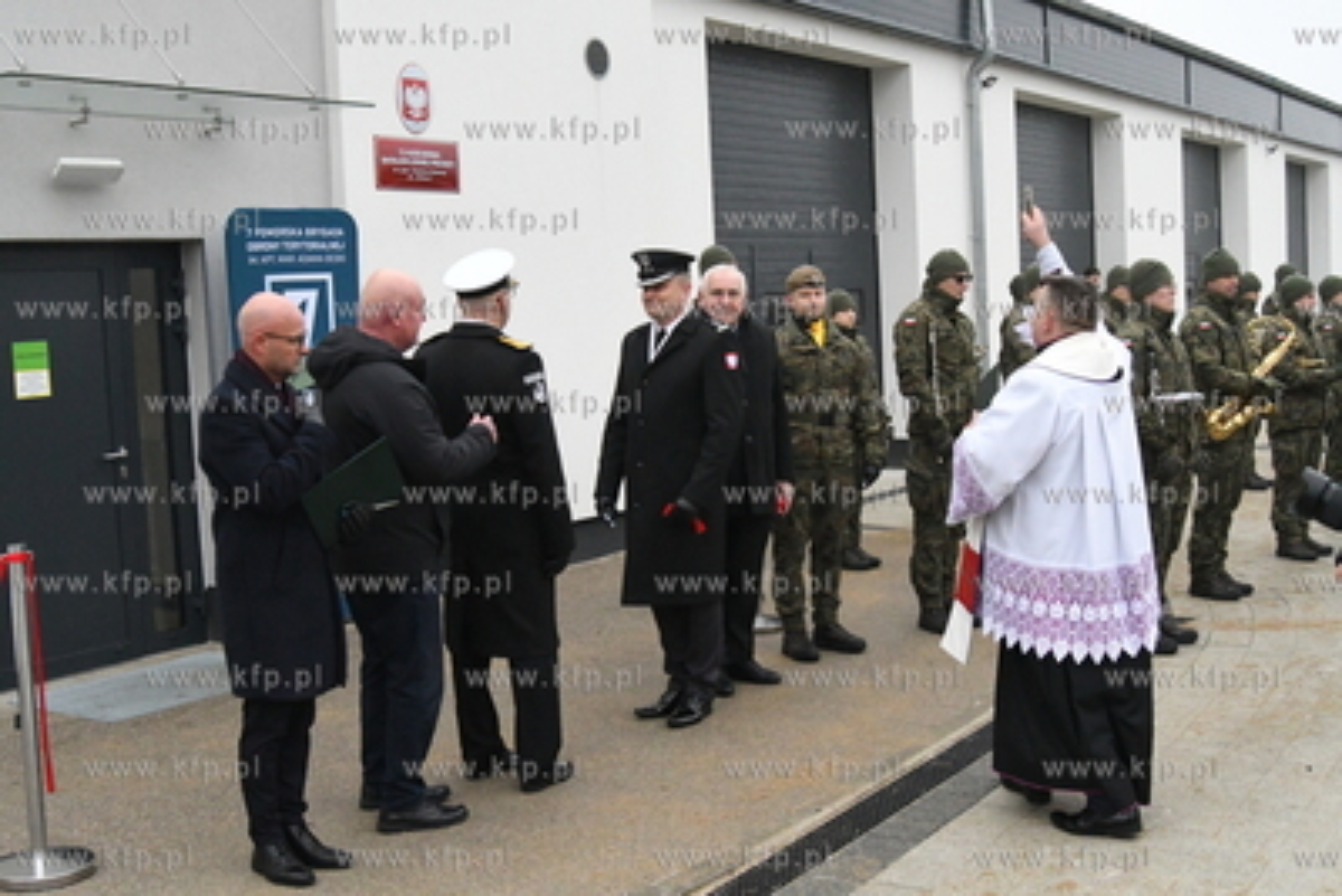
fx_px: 1566
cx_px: 671
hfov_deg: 46.4
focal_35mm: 42
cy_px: 448
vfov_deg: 31.9
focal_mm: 28
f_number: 5.6
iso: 10000
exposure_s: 1/3200
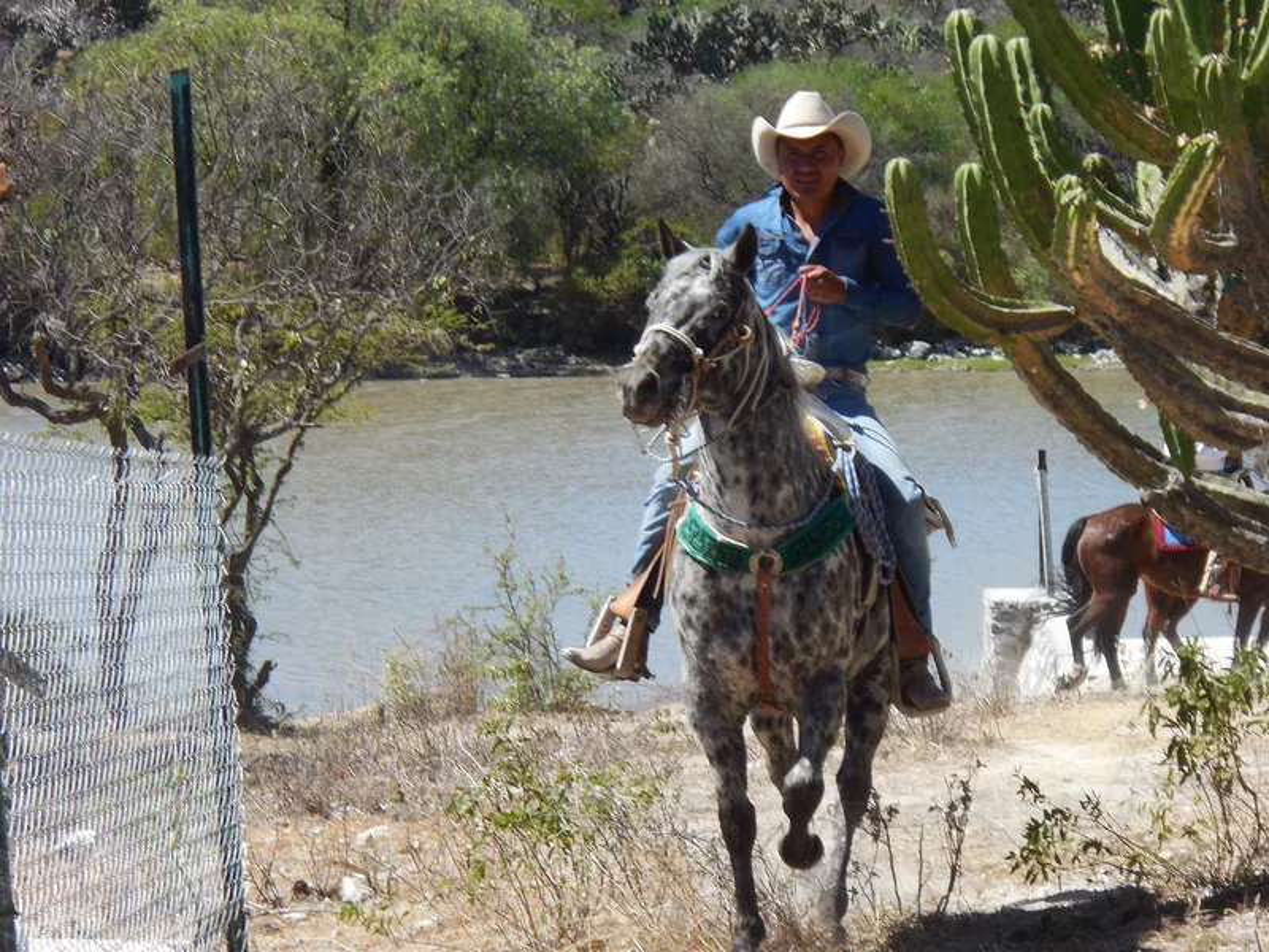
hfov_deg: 12.7
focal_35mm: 156
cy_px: 476
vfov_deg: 9.5
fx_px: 5719
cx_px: 634
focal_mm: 27.6
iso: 125
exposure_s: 1/250
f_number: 6.5
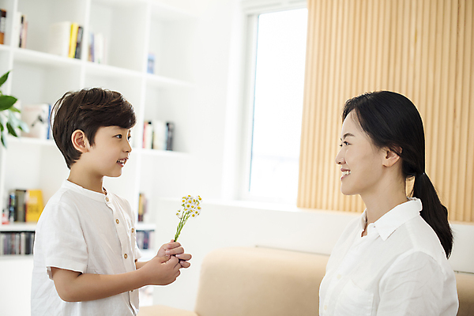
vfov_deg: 27.0
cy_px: 158
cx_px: 237
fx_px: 658
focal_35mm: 50
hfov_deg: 39.6
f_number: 2.8
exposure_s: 1/125
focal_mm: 50
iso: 500
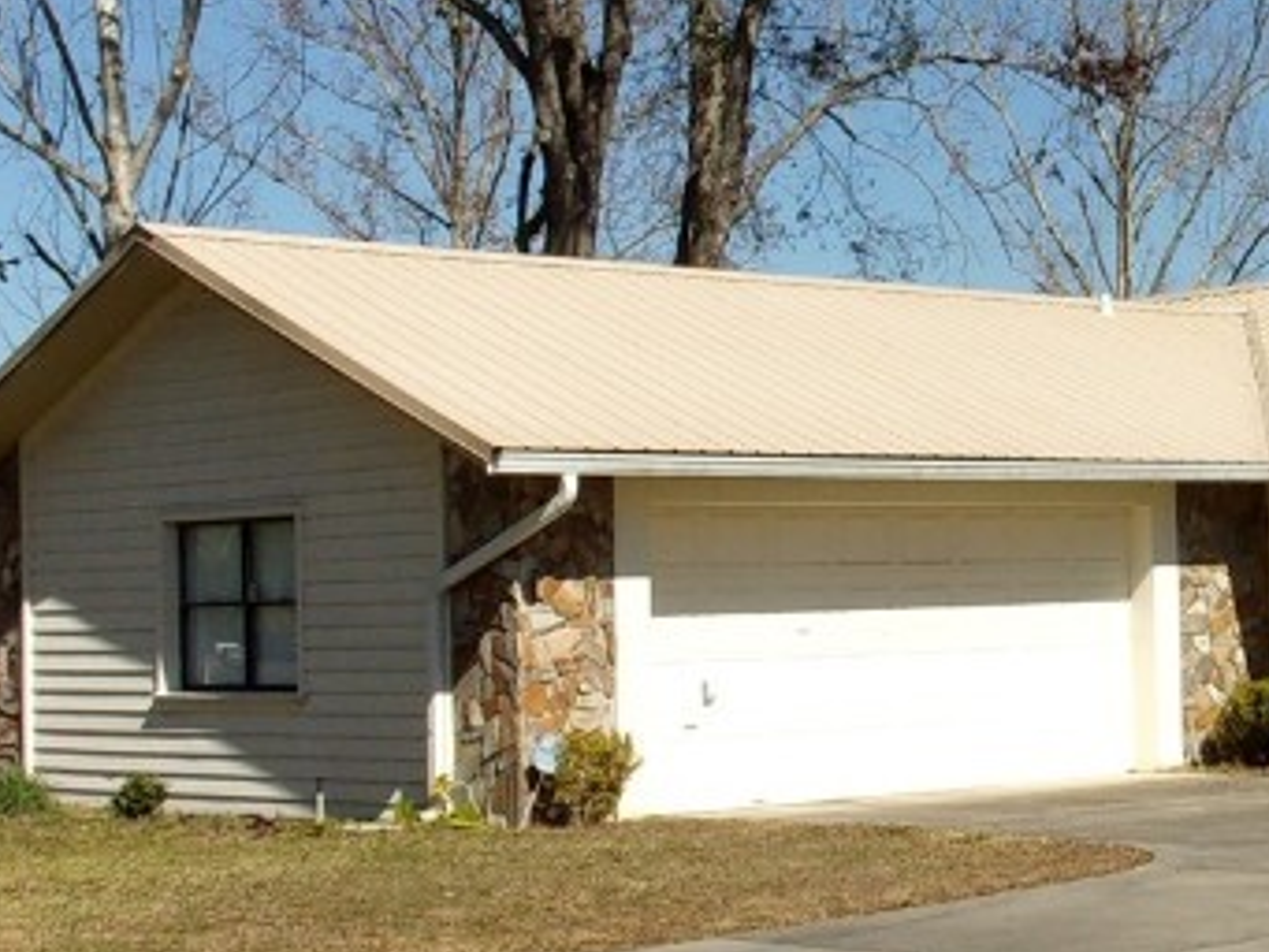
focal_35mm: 84
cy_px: 491
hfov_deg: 22.2
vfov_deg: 17.6
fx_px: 3080
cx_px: 1329
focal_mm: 5.1
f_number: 10.8
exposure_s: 1/140
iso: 80
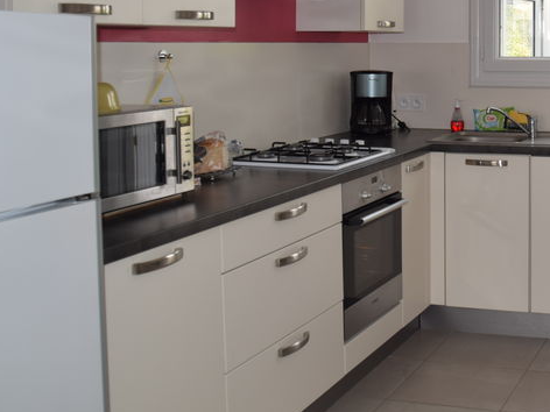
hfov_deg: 33.0
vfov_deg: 26.0
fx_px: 874
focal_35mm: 55
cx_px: 502
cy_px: 69
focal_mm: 18
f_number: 5.6
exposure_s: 1/125
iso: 100
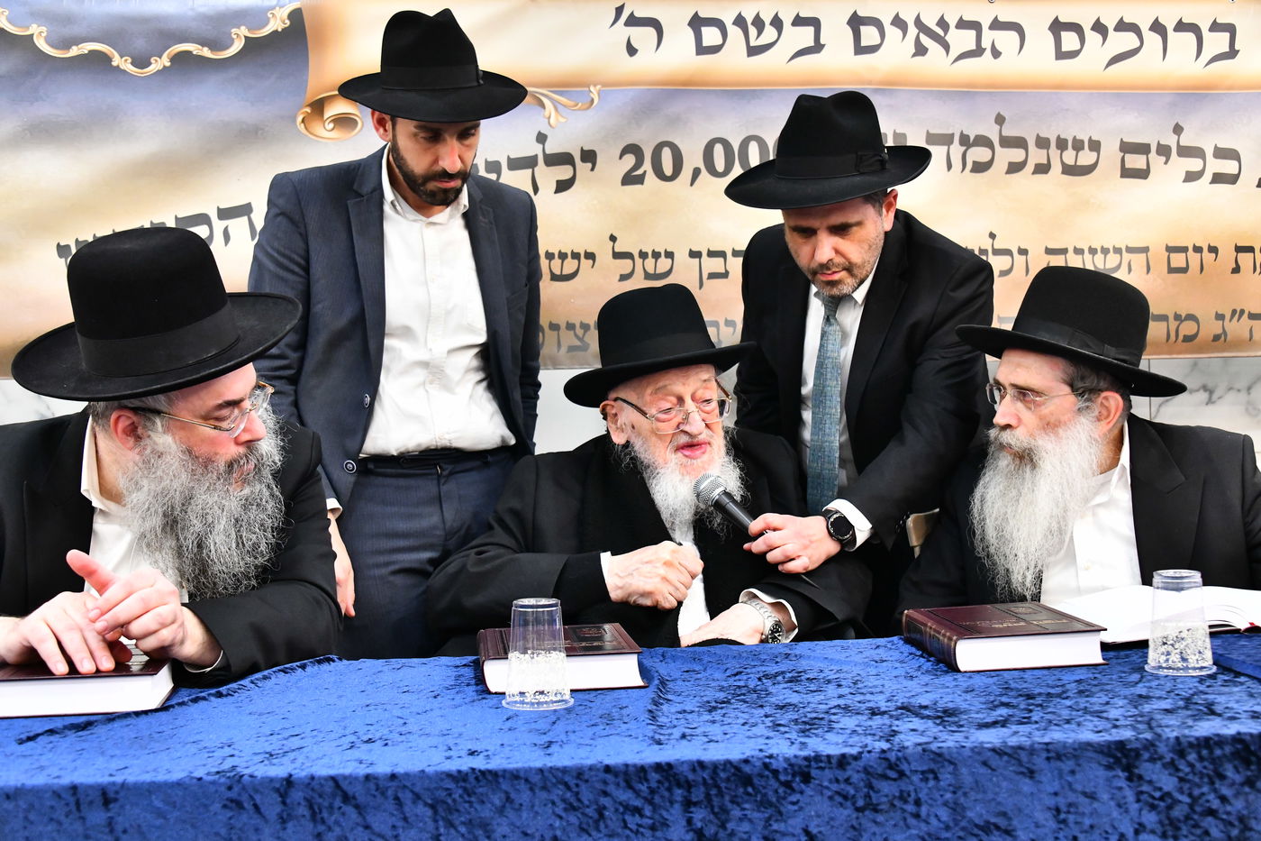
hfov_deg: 44.5
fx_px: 1541
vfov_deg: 30.5
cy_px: 420
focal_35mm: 44
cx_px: 630
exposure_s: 1/60
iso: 4000
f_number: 5.6
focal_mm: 44
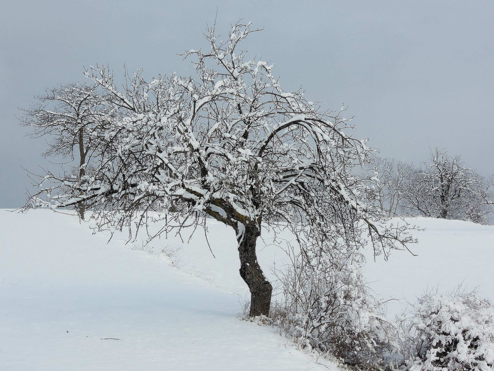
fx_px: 1427
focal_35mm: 100
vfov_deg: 14.8
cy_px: 186
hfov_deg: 19.6
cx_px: 247
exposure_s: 1/800
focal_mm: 17.9
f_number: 6.9
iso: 160
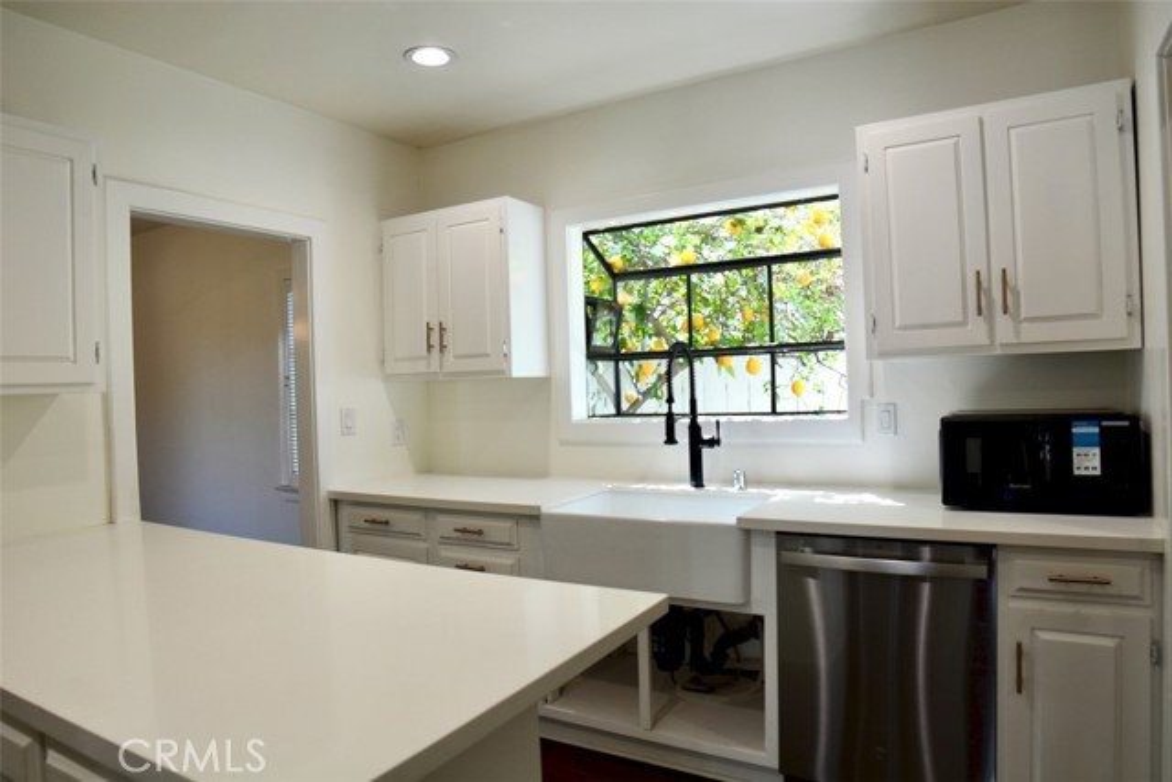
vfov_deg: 59.5
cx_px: 586
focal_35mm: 21
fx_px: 684
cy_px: 391
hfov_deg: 81.2
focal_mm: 14
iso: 320
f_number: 5.6
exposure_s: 1/125
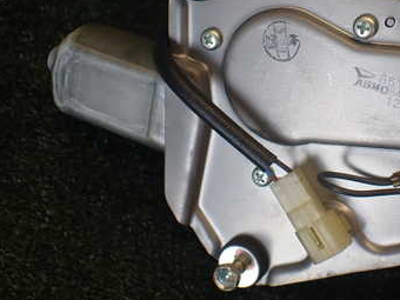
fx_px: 612
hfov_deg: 35.2
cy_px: 92
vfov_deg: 27.3
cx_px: 313
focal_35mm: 53
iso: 100
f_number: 2.3
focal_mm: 5.4
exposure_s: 1/125
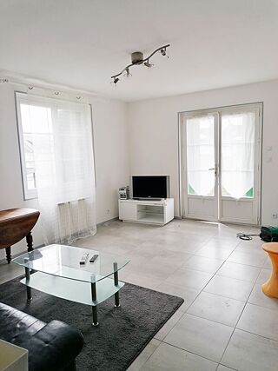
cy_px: 186
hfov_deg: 51.3
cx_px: 139
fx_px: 289
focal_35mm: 27
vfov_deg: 65.3
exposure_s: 1/100
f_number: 1.8
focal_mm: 4.75
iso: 64
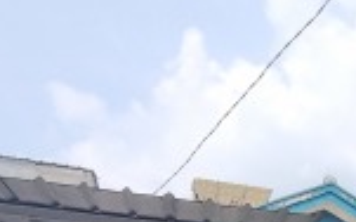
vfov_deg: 19.6
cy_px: 347
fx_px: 543
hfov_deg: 33.0
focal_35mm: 56
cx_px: 364
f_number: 2.2
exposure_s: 1/1072
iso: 50
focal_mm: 1.74
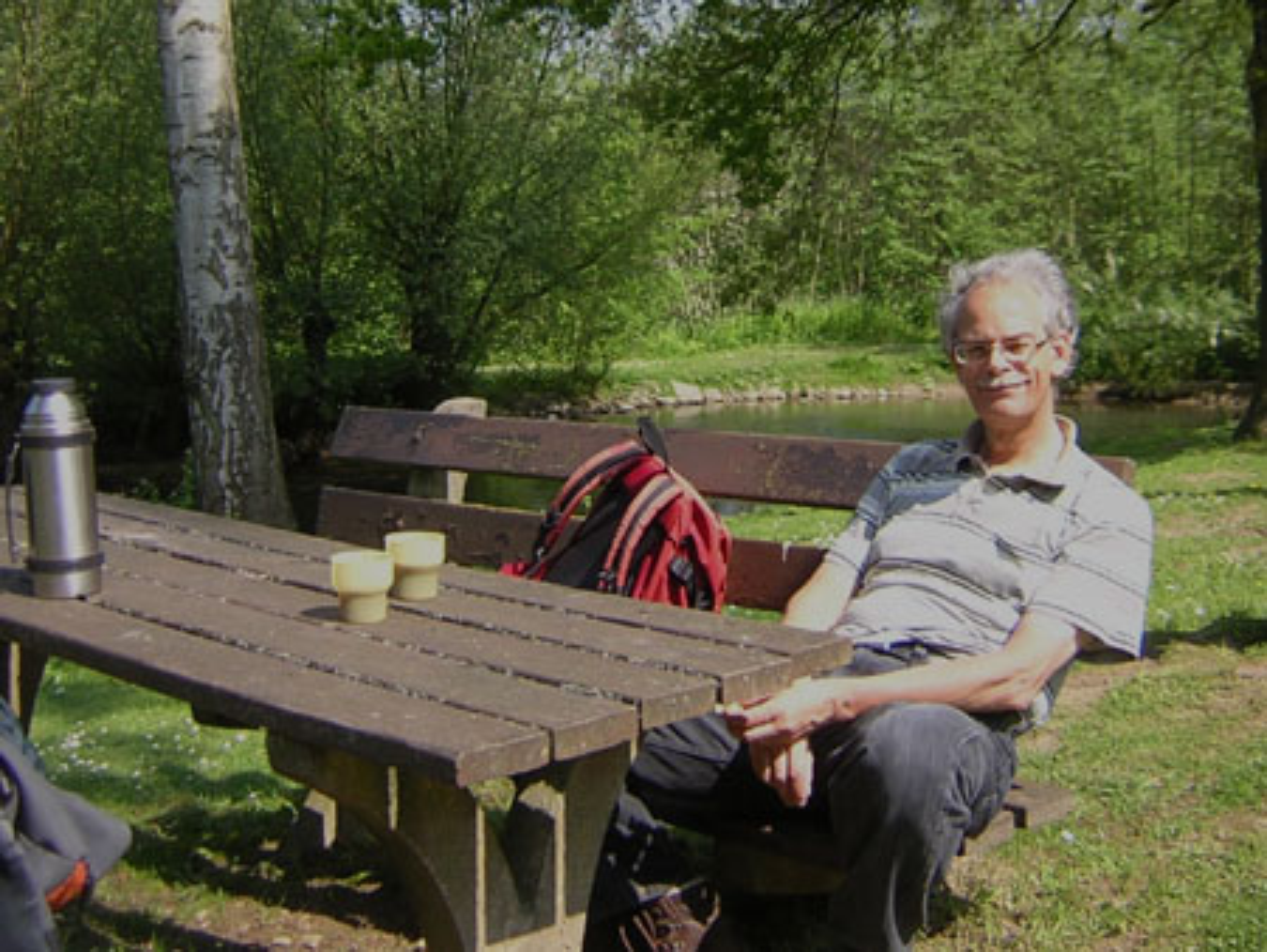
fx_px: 1318
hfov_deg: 51.3
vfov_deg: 39.7
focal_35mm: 36
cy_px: 476
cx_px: 634
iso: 100
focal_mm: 4.7
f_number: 2.6
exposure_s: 1/387
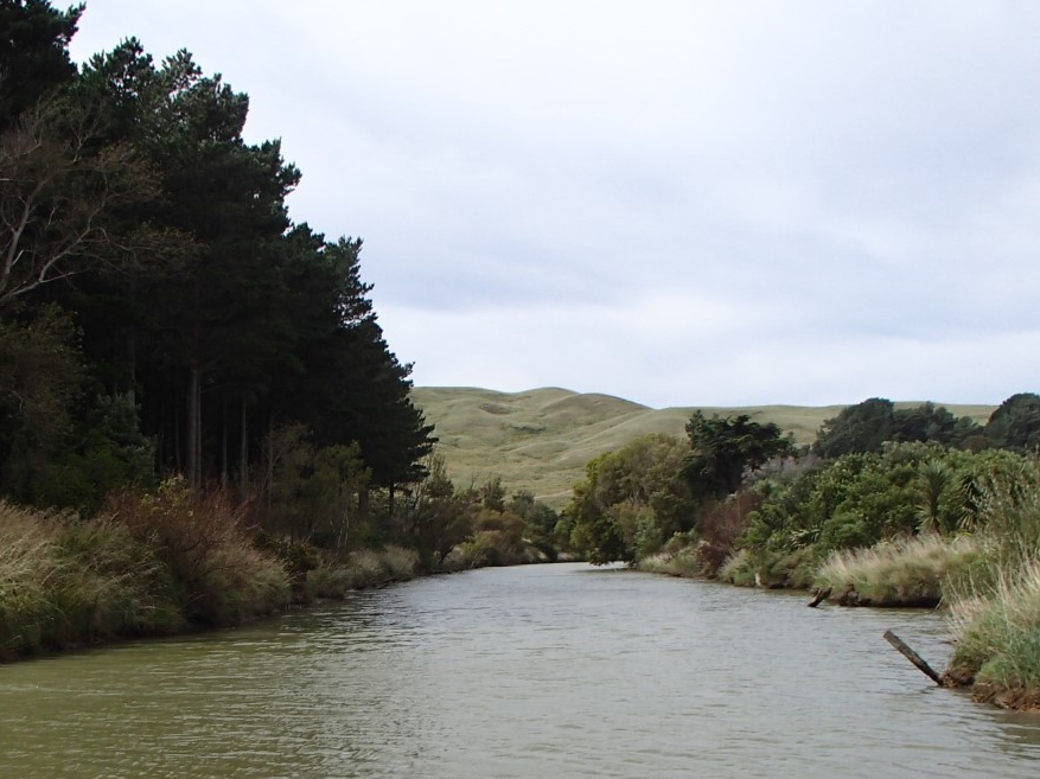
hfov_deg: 41.0
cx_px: 396
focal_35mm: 46
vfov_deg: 30.8
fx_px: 1381
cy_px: 617
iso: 100
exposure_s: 1/160
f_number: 11
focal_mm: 5
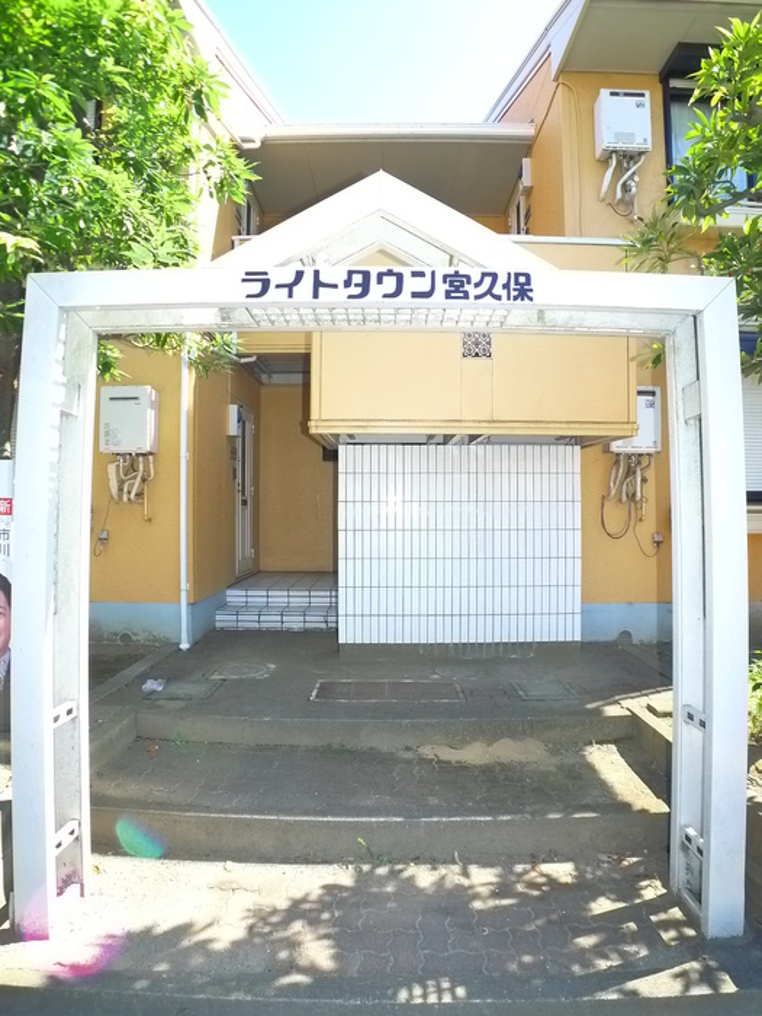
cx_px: 381
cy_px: 508
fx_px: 704
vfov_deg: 71.6
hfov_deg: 56.8
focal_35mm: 24
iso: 400
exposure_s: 1/250
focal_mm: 5.1
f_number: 2.8
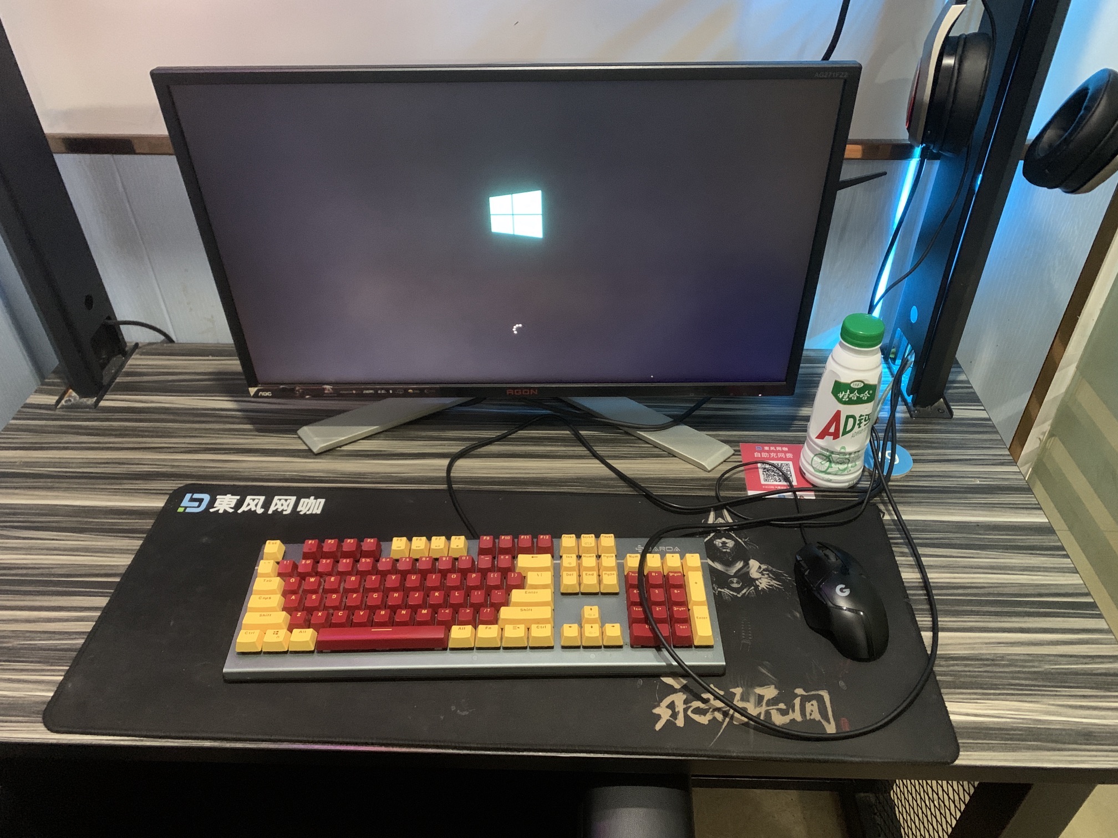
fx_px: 840
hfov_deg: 67.3
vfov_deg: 53.1
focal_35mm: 26
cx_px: 559
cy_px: 419
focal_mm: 4.25
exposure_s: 1/25
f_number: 1.8
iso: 640
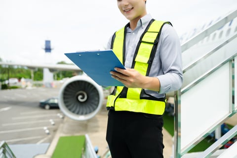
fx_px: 214
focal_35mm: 32
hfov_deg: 58.0
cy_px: 79
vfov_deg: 40.5
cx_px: 118
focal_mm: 32.5
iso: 64
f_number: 2.8
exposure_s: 1/640
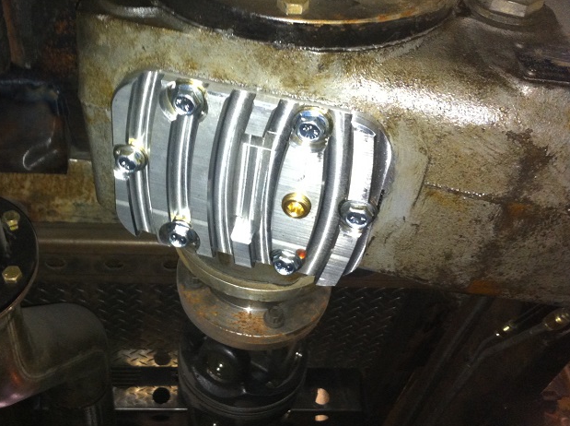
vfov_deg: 32.7
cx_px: 213
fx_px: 723
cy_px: 168
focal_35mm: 44
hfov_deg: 42.7
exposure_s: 1/15
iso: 200
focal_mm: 3.85
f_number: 2.8
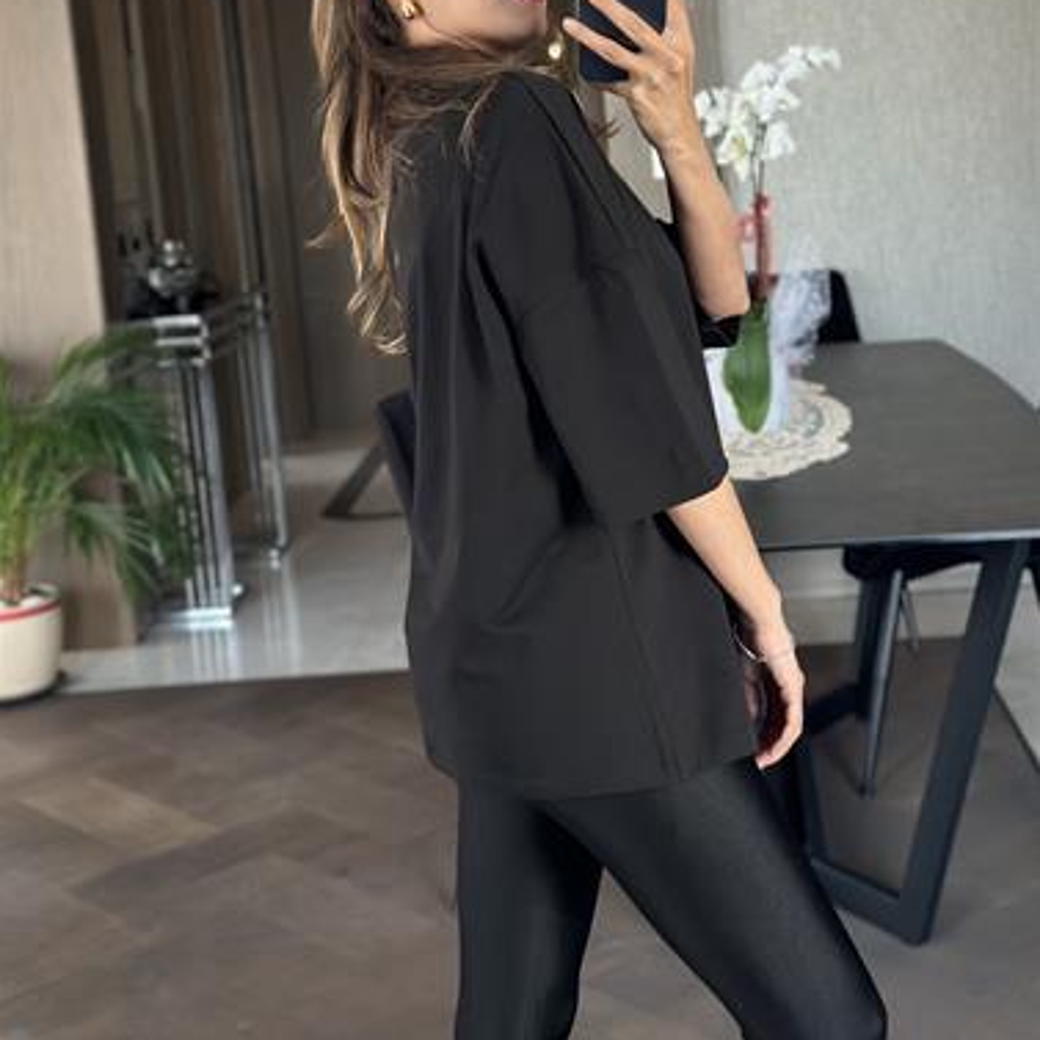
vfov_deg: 29.8
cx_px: 519
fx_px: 1937
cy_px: 350
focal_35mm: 57
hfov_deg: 30.0
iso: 250
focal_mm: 6.86
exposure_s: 1/60
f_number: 1.78
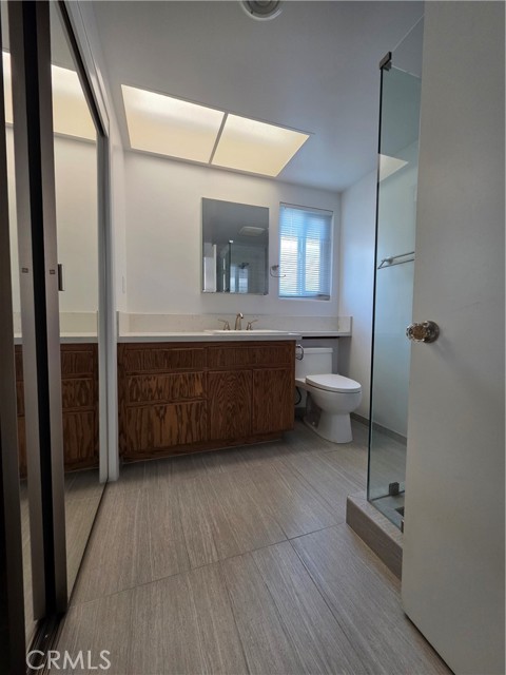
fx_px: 253
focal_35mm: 13
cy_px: 338
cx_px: 253
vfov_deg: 106.2
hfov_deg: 89.9
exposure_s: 1/120
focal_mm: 2.2
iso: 160
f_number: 1.9
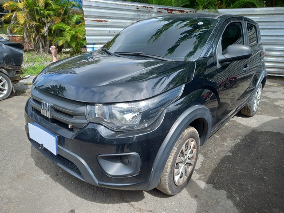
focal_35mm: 25
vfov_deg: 54.9
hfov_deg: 69.4
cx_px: 142
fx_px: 205
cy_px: 106
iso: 25
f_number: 2
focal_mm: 4.6
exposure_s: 1/221
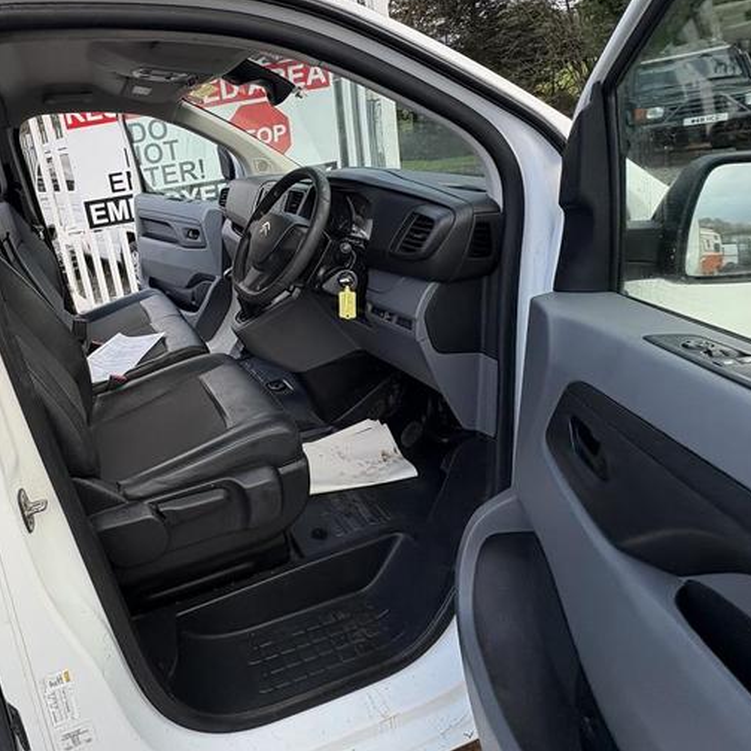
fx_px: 540
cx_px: 212
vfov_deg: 68.4
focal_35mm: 22
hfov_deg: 66.4
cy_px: 276
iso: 50
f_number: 2.2
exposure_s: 1/110
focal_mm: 2.22
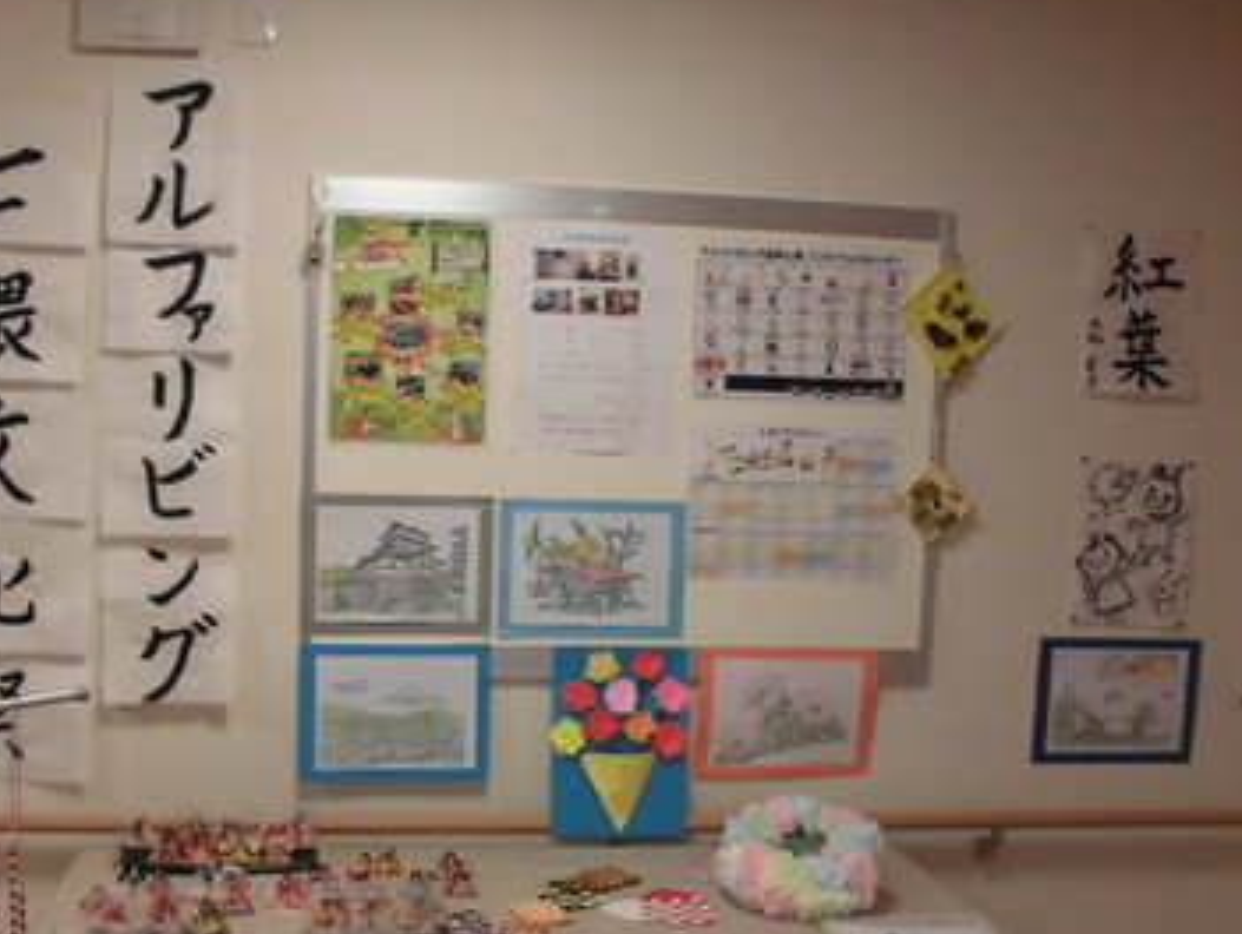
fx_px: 1329
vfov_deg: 38.6
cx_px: 460
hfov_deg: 49.6
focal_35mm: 37
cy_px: 554
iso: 200
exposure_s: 1/60
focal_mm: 4.6
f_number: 3.5
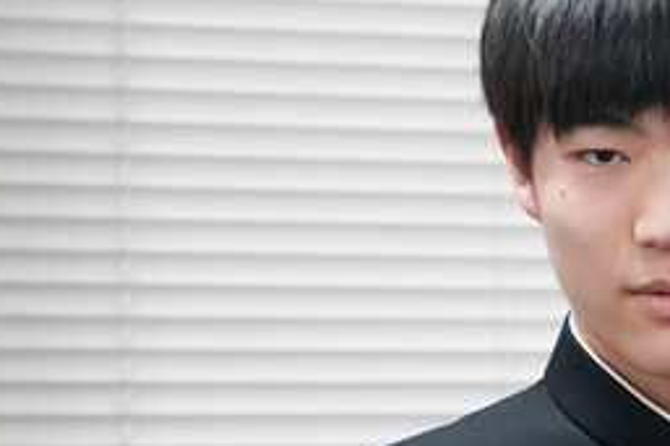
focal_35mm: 265
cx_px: 798
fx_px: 4933
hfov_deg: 7.7
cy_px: 385
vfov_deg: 5.2
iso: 4000
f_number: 5.6
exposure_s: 1/160
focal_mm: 71
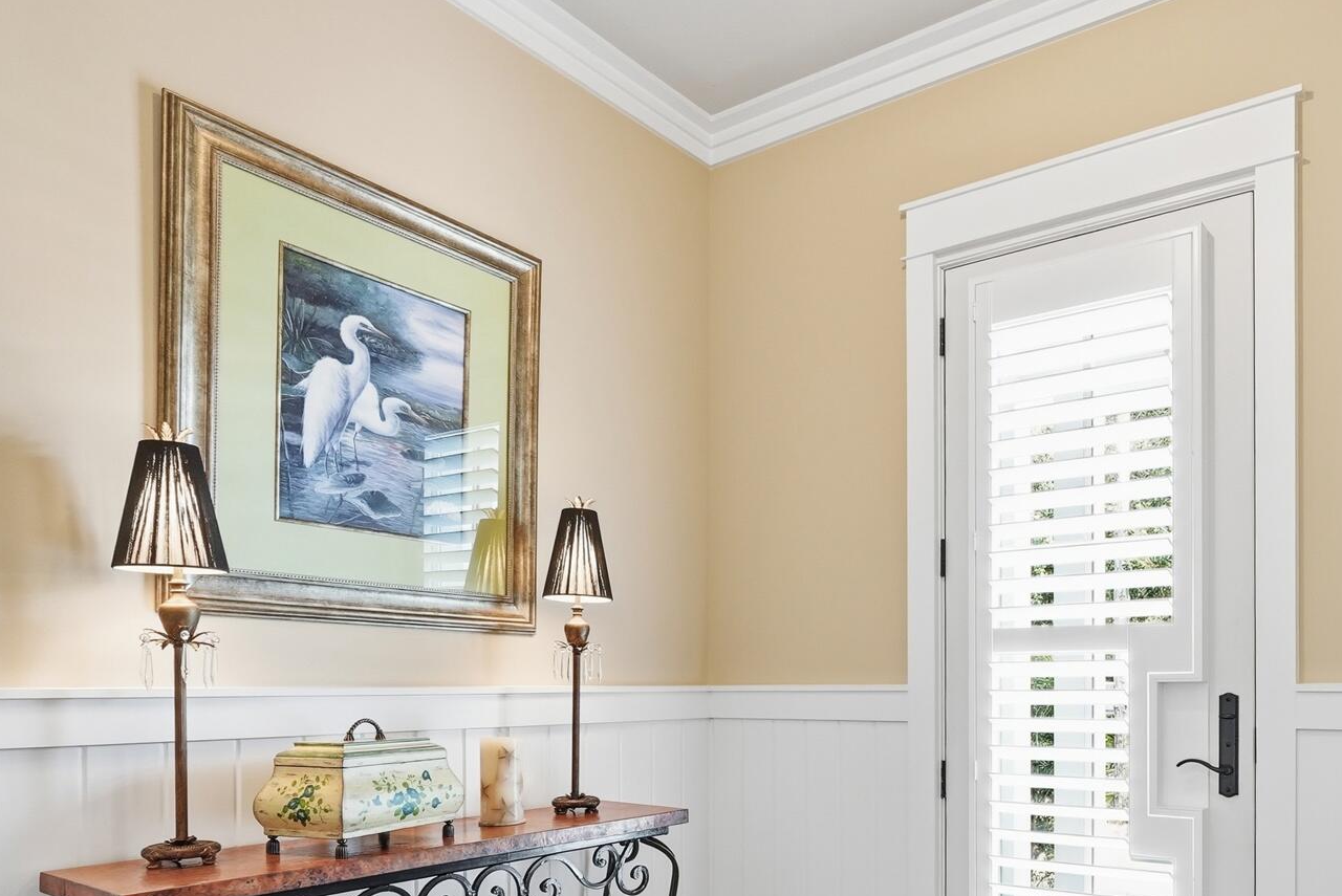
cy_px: 697
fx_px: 932
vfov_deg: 48.8
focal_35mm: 25
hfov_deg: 69.2
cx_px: 908
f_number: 8
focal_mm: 16
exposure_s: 1/50
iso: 800
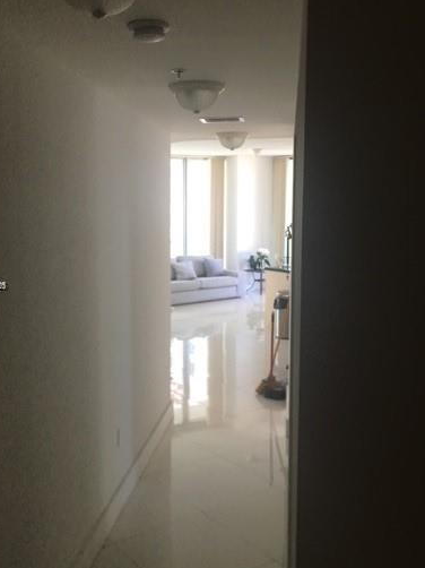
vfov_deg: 50.2
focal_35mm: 37
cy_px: 286
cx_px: 165
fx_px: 606
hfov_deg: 38.4
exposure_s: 1/30
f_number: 2.2
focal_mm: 4.15
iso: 32
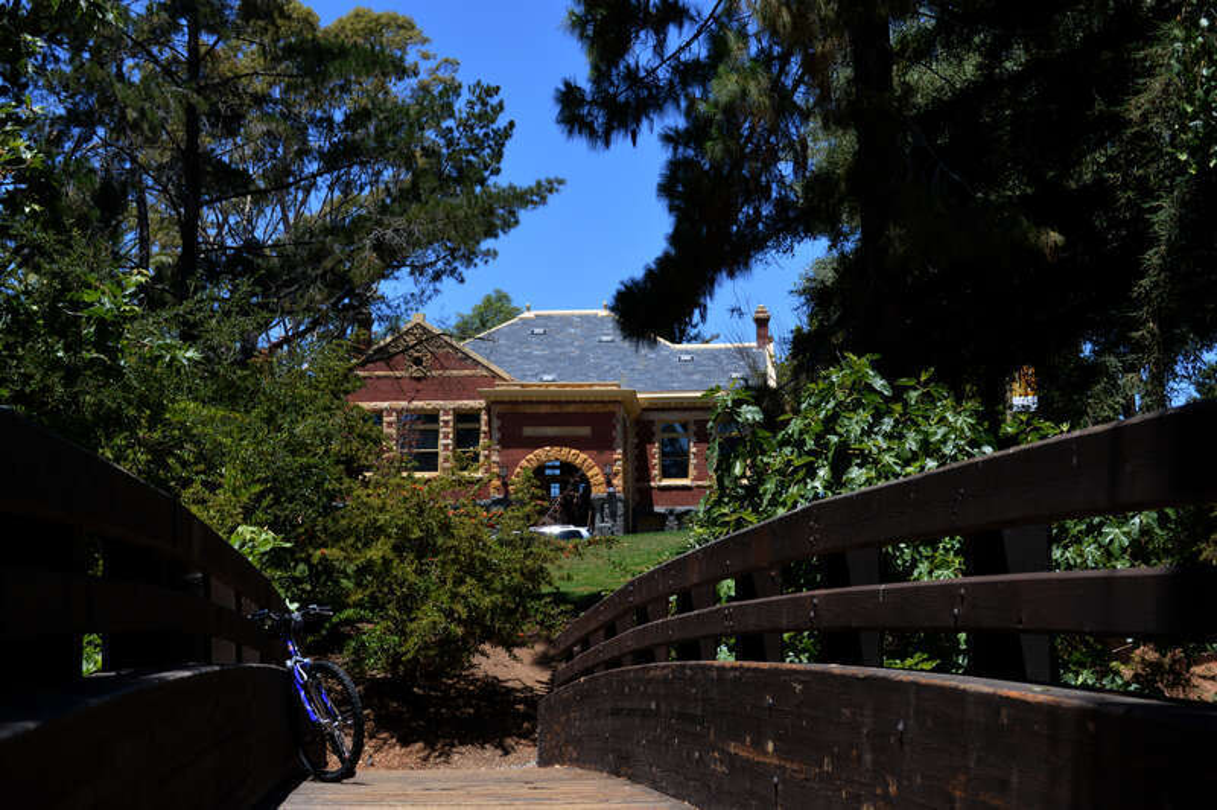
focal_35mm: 60
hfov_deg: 33.4
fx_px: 2027
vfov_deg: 22.6
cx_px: 608
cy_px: 405
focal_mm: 40
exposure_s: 1/250
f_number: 8
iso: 100
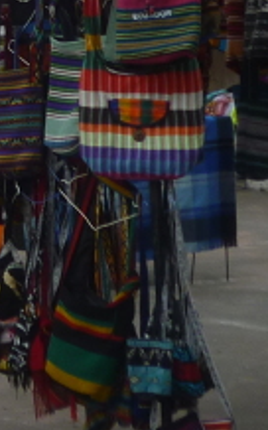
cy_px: -280
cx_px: -327
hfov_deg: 6.5
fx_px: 2270
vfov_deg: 10.3
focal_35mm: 194
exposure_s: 1/500
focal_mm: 6.9
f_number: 3
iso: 80
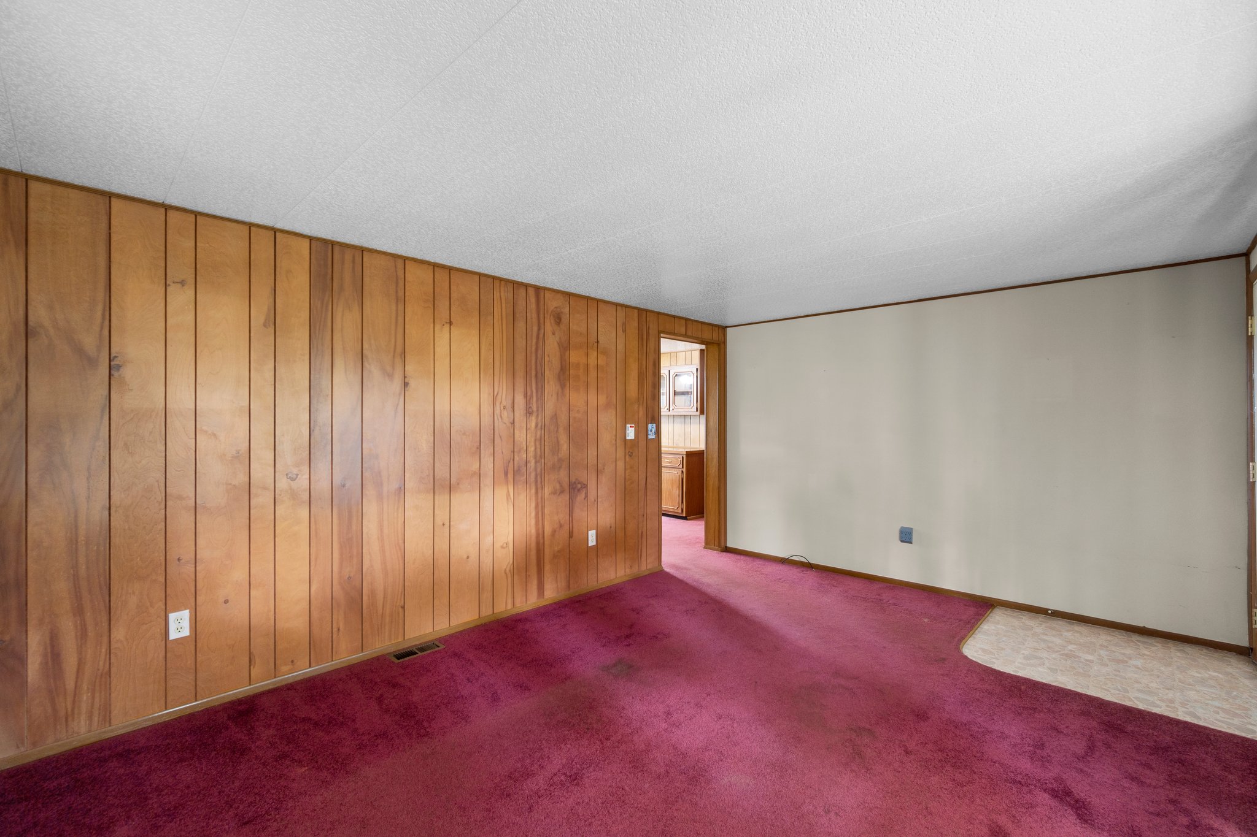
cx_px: 628
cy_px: 418
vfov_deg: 77.3
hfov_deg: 100.4
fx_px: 524
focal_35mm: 15
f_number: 8
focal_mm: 10
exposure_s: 2.5
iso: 100
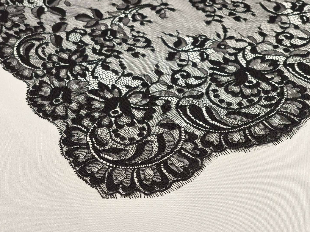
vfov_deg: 18.7
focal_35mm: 79
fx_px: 707
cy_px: 107
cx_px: 153
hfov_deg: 24.7
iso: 200
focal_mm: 8.8
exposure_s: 1/100
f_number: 2
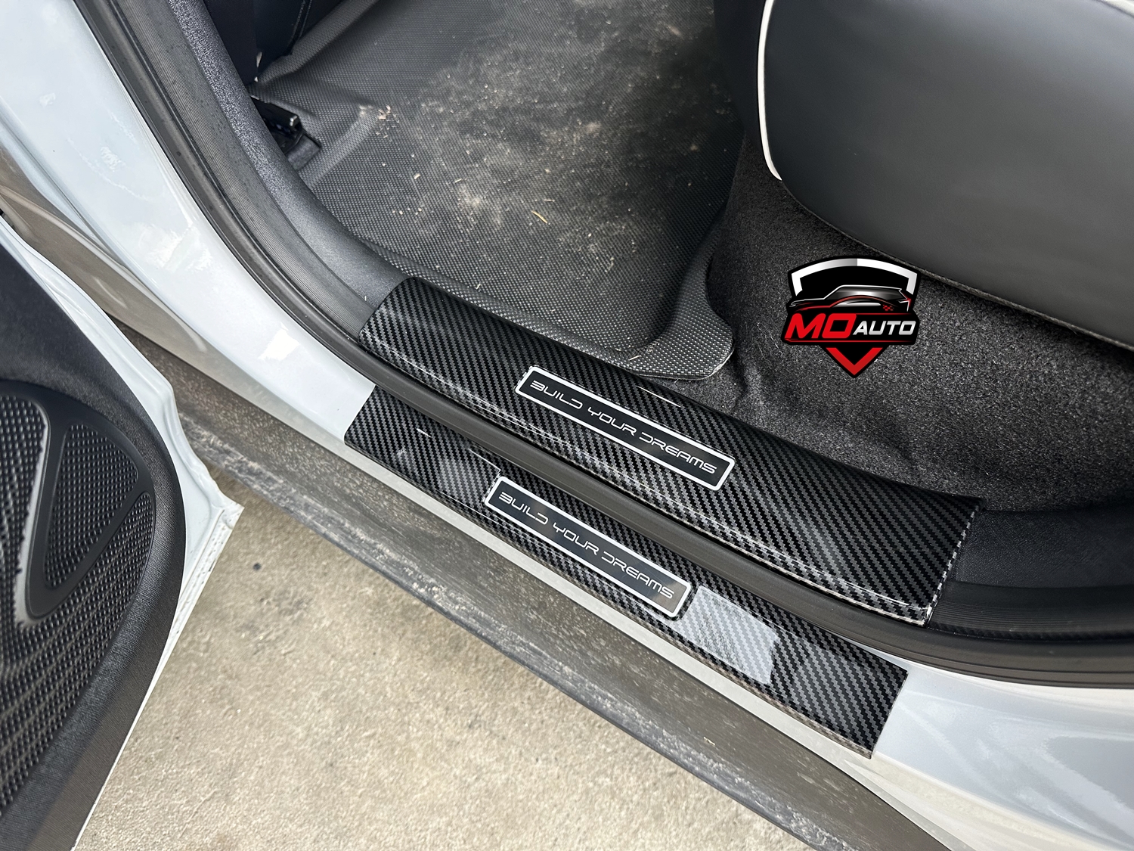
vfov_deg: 56.8
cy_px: 426
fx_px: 786
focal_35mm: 24
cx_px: 567
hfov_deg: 71.6
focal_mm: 6.86
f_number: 1.78
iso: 250
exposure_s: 1/118
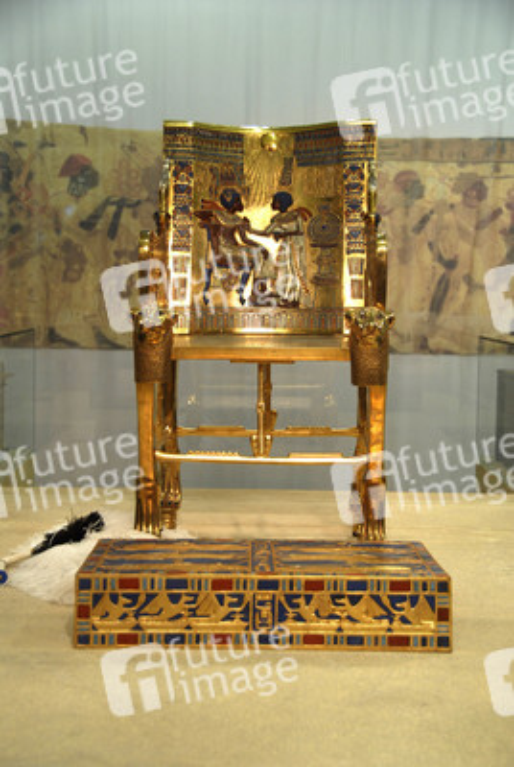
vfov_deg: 33.4
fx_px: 1280
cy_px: 384
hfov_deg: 22.7
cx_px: 257
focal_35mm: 60
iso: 200
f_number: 4.5
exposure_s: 1/10
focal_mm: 40
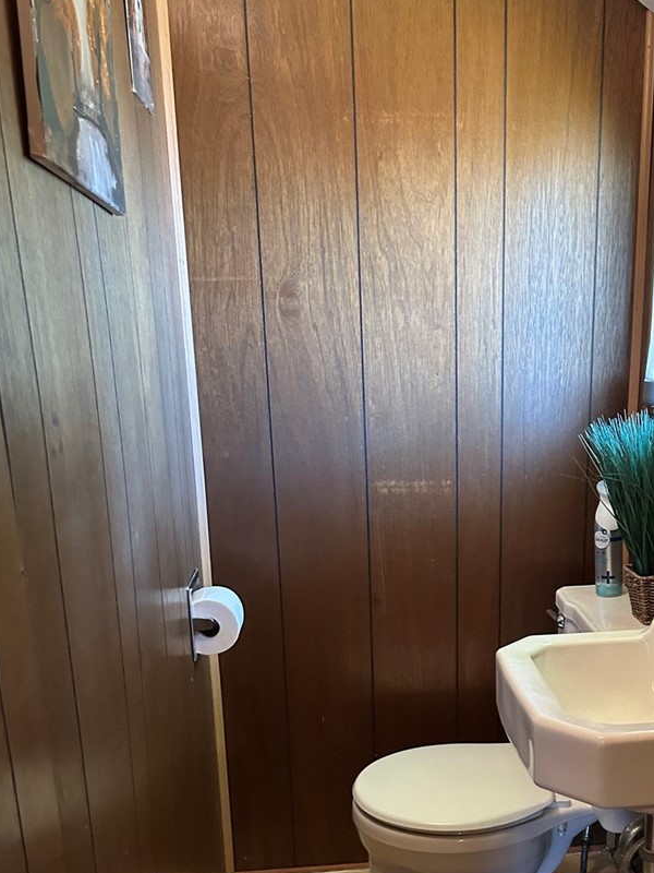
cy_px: 610
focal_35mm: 39
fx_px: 982
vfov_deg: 46.8
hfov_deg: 36.0
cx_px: 484
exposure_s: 1/60
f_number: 1.5
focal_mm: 5.7
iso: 500
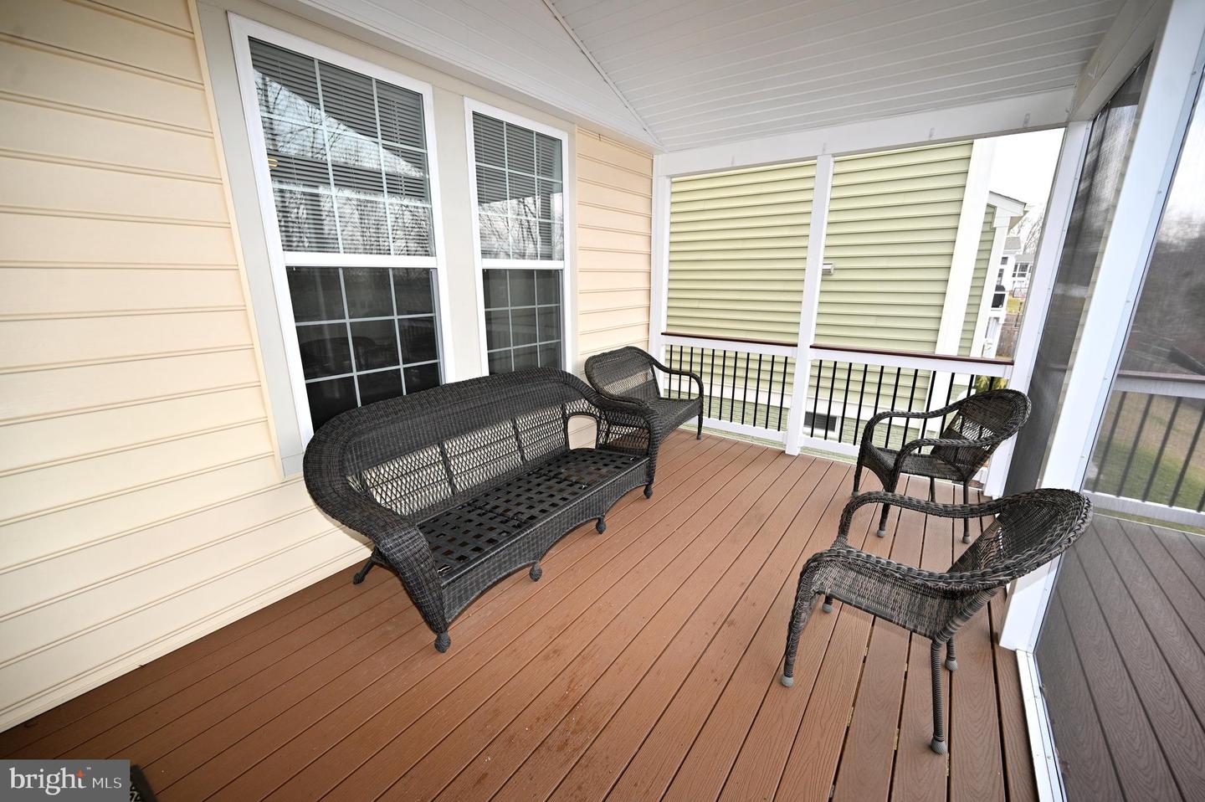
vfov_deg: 81.1
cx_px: 602
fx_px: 468
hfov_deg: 104.3
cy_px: 401
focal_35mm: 14
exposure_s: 1/100
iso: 160
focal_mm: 14
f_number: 4
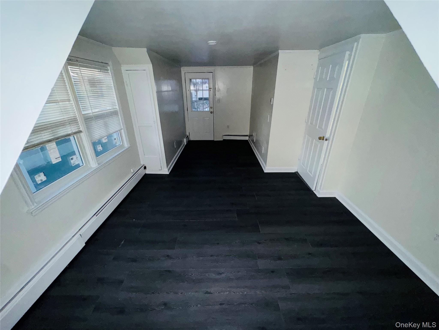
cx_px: 220
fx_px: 178
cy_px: 165
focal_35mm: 14
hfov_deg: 102.1
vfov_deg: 85.7
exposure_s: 1/30
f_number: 2.2
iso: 400
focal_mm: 2.22
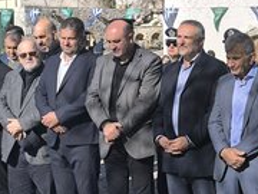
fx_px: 716
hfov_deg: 19.9
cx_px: 254
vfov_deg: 15.4
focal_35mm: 96
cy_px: 90
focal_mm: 6.14
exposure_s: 1/1145
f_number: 1.65
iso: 50
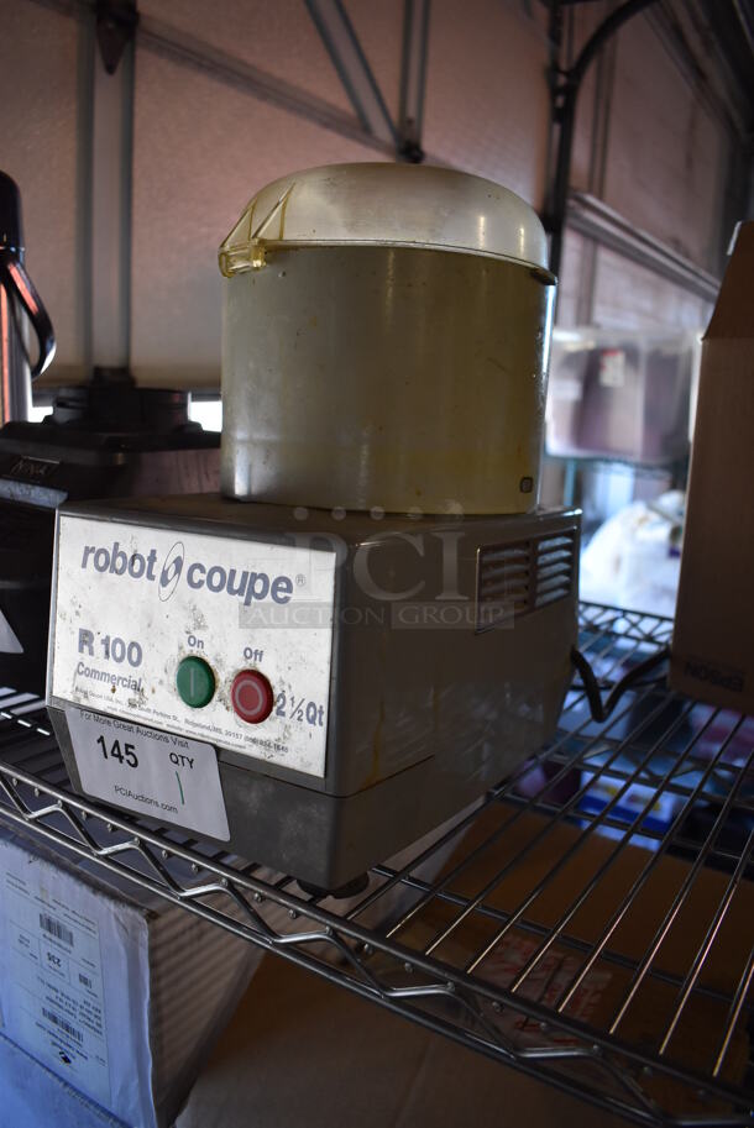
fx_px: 847
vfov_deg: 67.3
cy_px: 564
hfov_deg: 48.0
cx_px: 377
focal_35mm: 27
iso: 800
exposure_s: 1/200
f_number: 3.5
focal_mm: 18
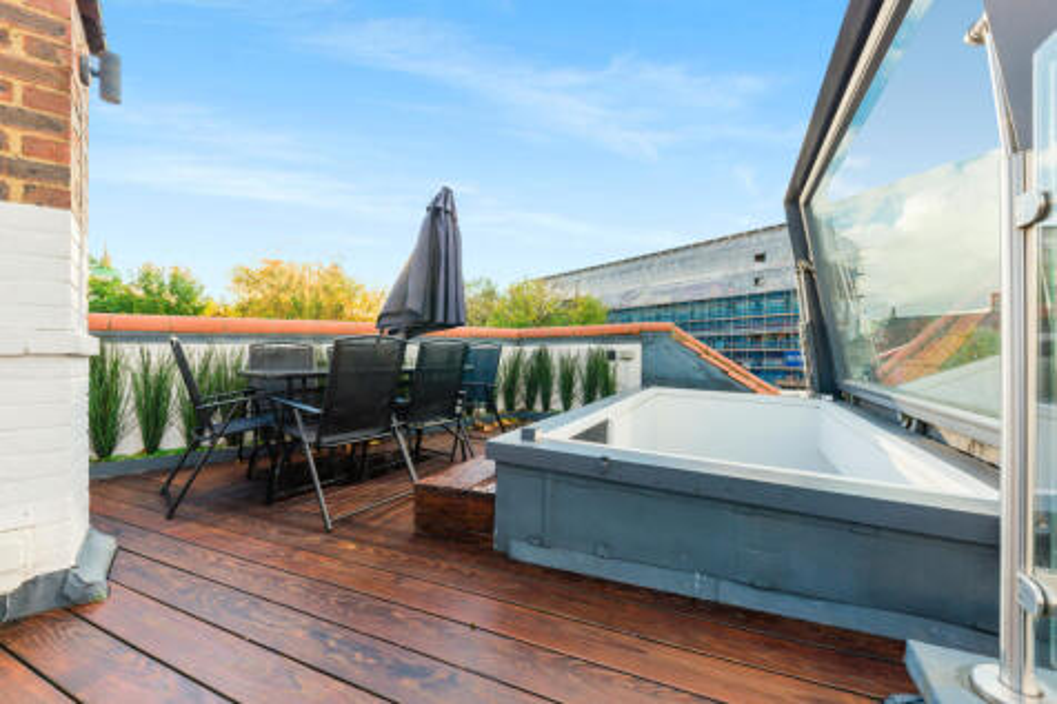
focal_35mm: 15
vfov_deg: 77.3
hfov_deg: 100.4
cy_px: 352
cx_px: 528
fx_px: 440
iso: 200
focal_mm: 15
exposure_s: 1/45
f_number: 16
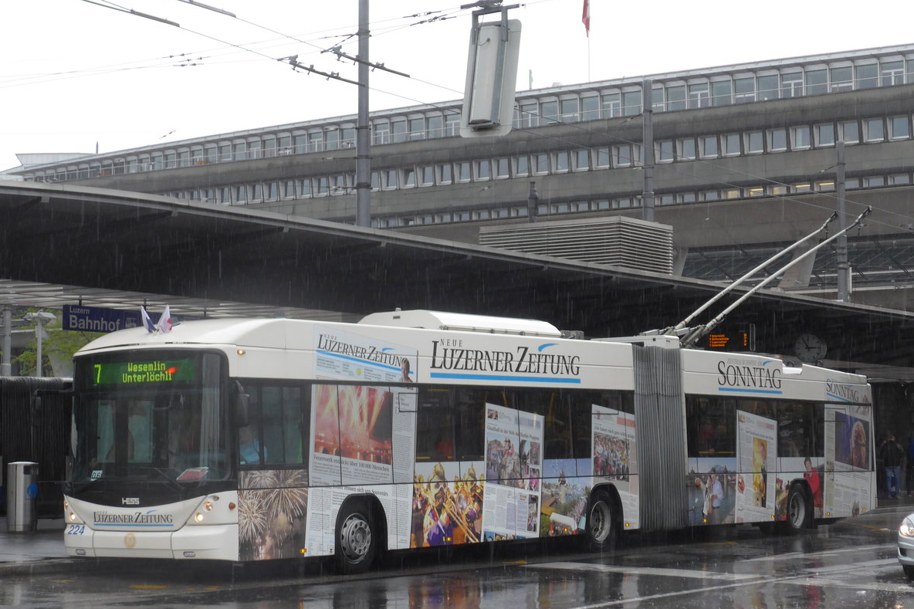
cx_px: 459
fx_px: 1980
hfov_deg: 26.0
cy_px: 313
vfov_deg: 17.5
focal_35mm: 78
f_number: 4.2
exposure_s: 1/160
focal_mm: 15
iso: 320
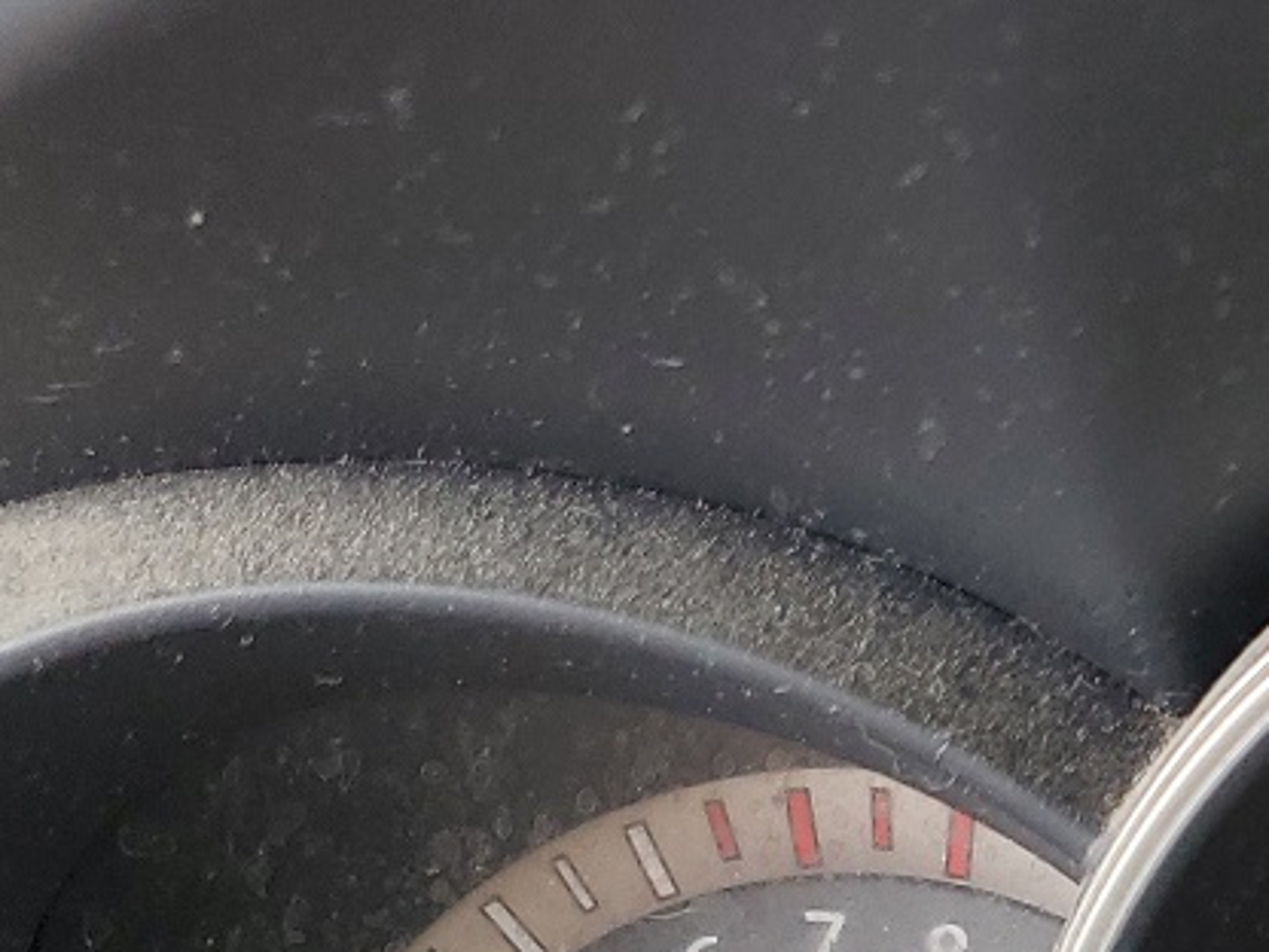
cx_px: 1879
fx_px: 3666
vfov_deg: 14.1
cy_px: 1309
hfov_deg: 17.7
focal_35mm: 100
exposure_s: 1/120
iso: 50
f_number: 1.5
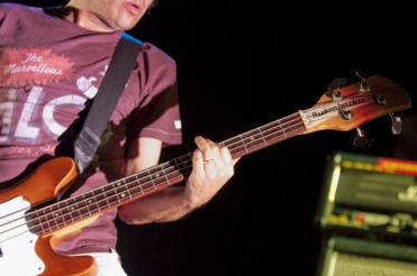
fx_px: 1928
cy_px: 139
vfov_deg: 8.2
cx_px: 164
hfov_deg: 12.3
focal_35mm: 167
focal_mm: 75
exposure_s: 1/100
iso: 1250
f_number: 2.8
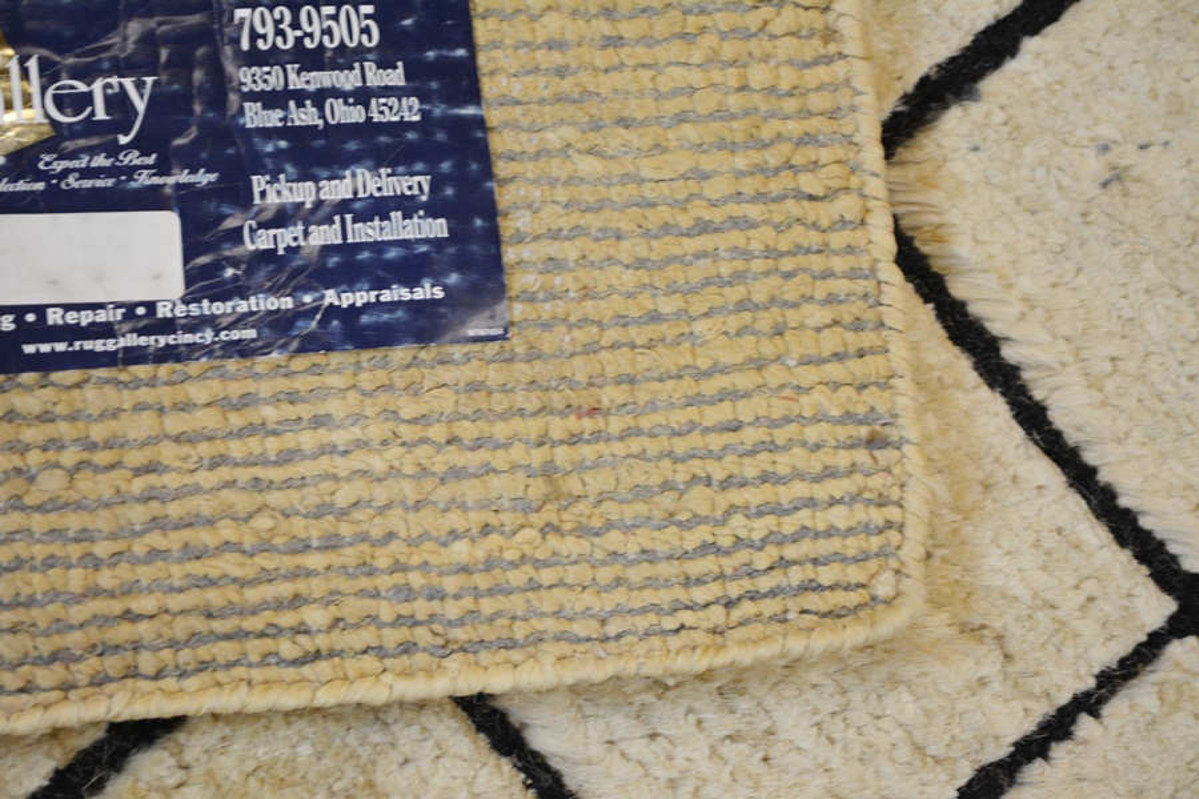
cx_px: 600
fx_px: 2598
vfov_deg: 17.5
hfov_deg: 26.0
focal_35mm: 78
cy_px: 400
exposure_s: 1/60
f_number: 5.6
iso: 720
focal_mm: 52
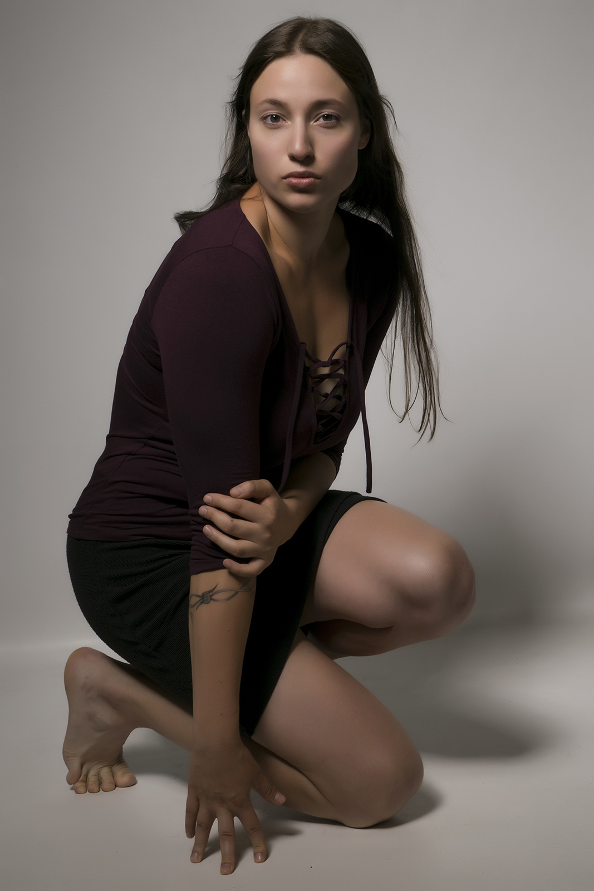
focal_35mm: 78
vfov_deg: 26.0
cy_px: 446
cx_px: 297
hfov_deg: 17.5
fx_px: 1930
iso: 100
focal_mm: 52
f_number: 16
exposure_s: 1/100
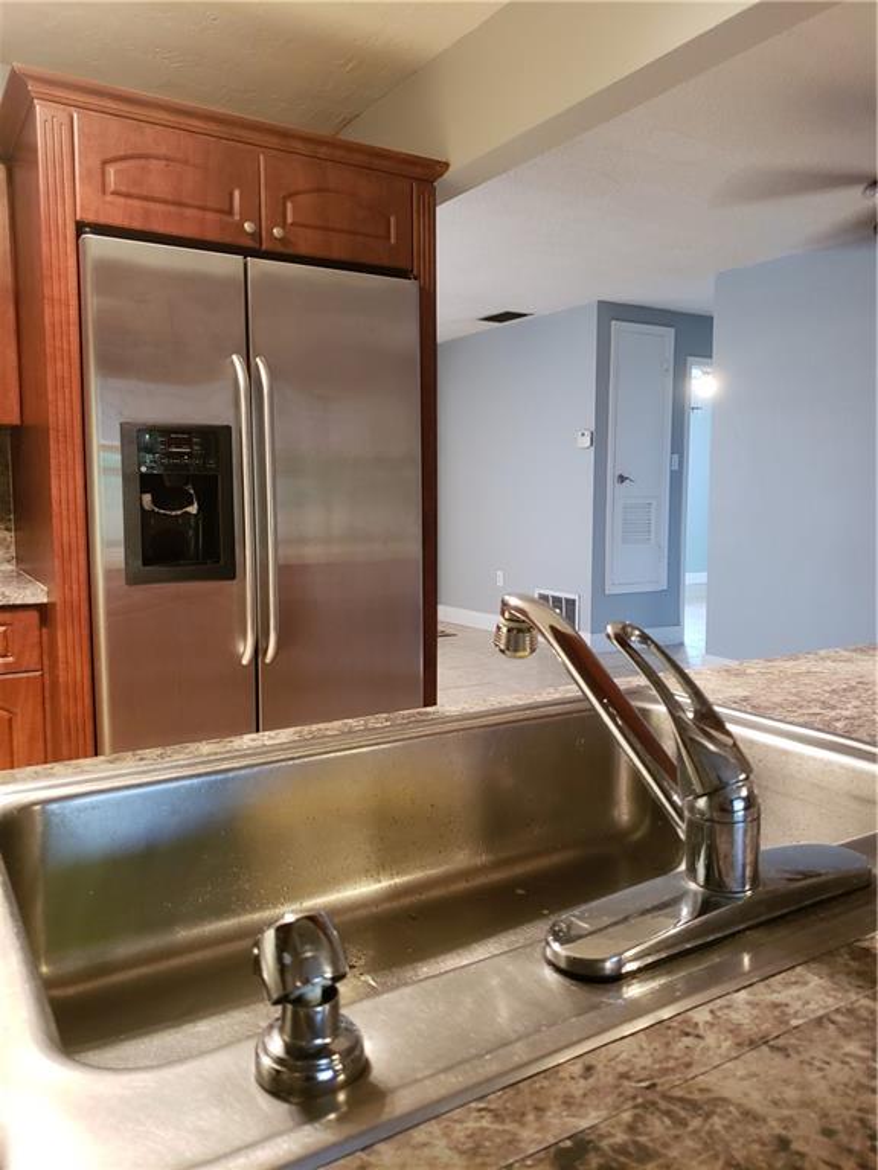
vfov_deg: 67.3
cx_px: 439
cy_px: 585
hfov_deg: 53.1
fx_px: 879
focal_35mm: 26
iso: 320
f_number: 1.5
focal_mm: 4.3
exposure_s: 1/24
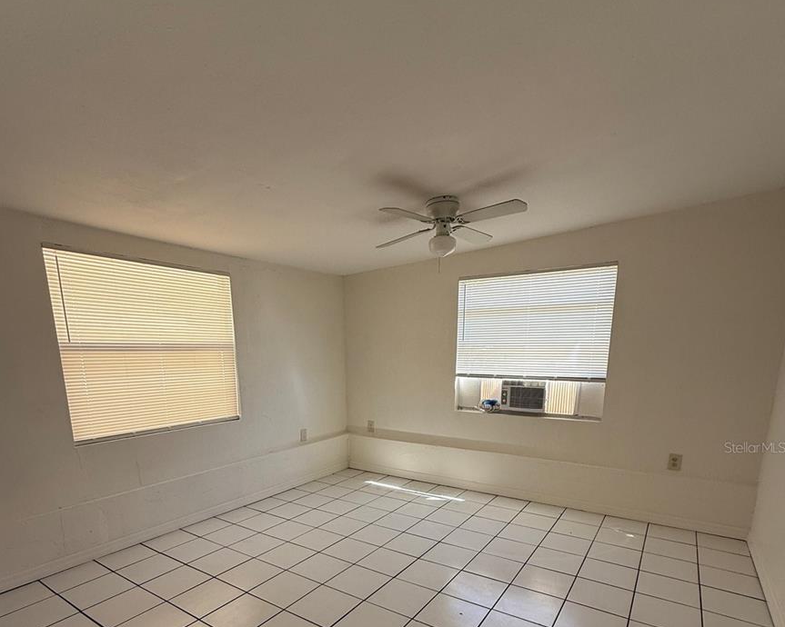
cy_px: 447
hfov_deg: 83.3
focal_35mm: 19
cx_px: 379
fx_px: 441
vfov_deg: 67.6
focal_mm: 2.22
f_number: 2.2
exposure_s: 1/129
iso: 50
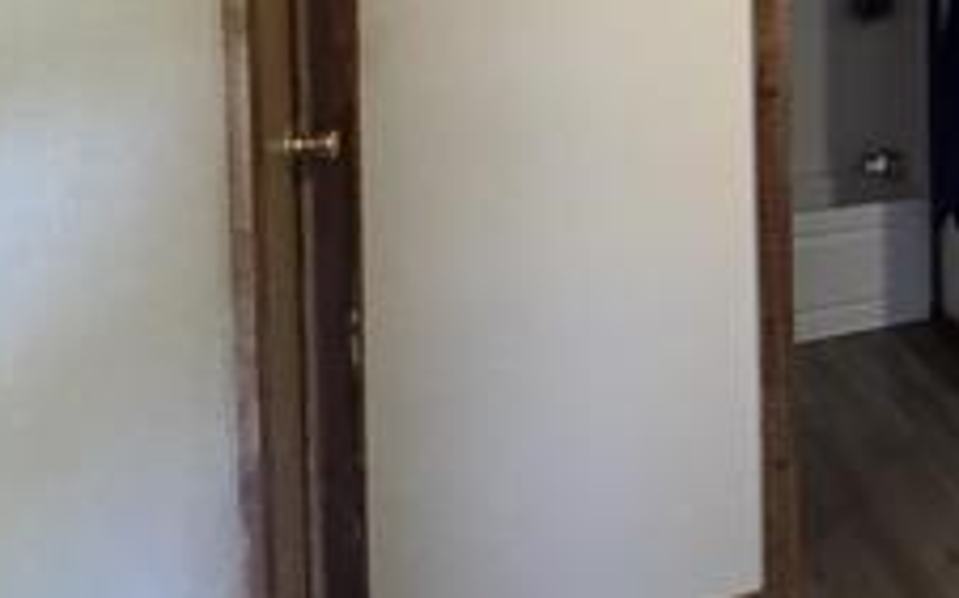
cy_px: -4
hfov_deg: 34.3
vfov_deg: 28.6
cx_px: 1235
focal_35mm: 42
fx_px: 1097
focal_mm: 2.22
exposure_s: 1/60
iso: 1250
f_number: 2.2
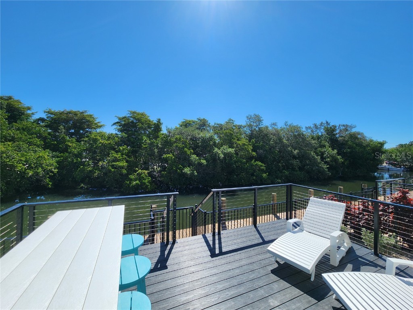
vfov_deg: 89.9
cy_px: 155
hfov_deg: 106.2
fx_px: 155
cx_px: 206
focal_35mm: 13
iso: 50
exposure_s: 1/3455
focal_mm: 2.2
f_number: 2.2
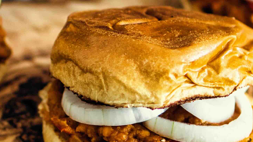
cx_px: 72
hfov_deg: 9.9
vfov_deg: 5.6
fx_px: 1456
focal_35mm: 217
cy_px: 54
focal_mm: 35
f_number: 1.8
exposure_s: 1/80
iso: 320
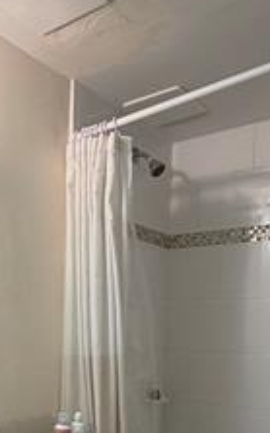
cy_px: 367
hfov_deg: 31.4
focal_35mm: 40
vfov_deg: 45.9
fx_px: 472
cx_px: 68
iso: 200
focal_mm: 2.22
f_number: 2.2
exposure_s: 1/120
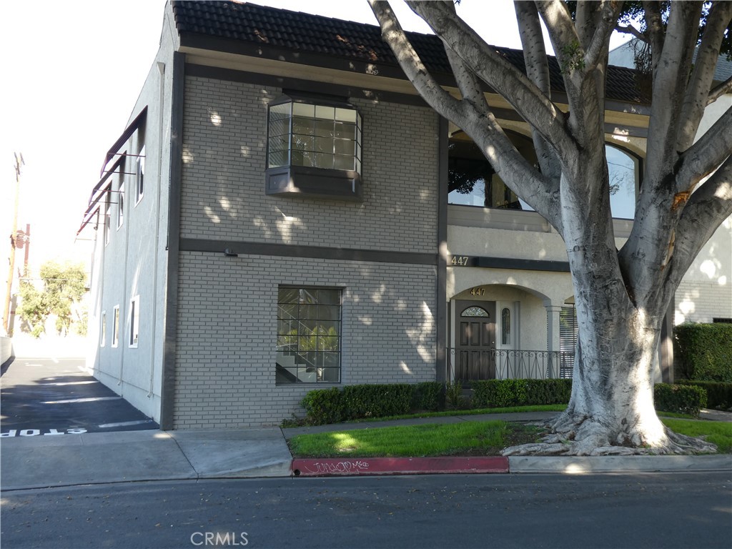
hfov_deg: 50.1
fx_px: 782
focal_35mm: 37
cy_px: 274
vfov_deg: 38.7
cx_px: 366
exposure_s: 1/80
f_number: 3.7
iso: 80
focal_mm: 6.7
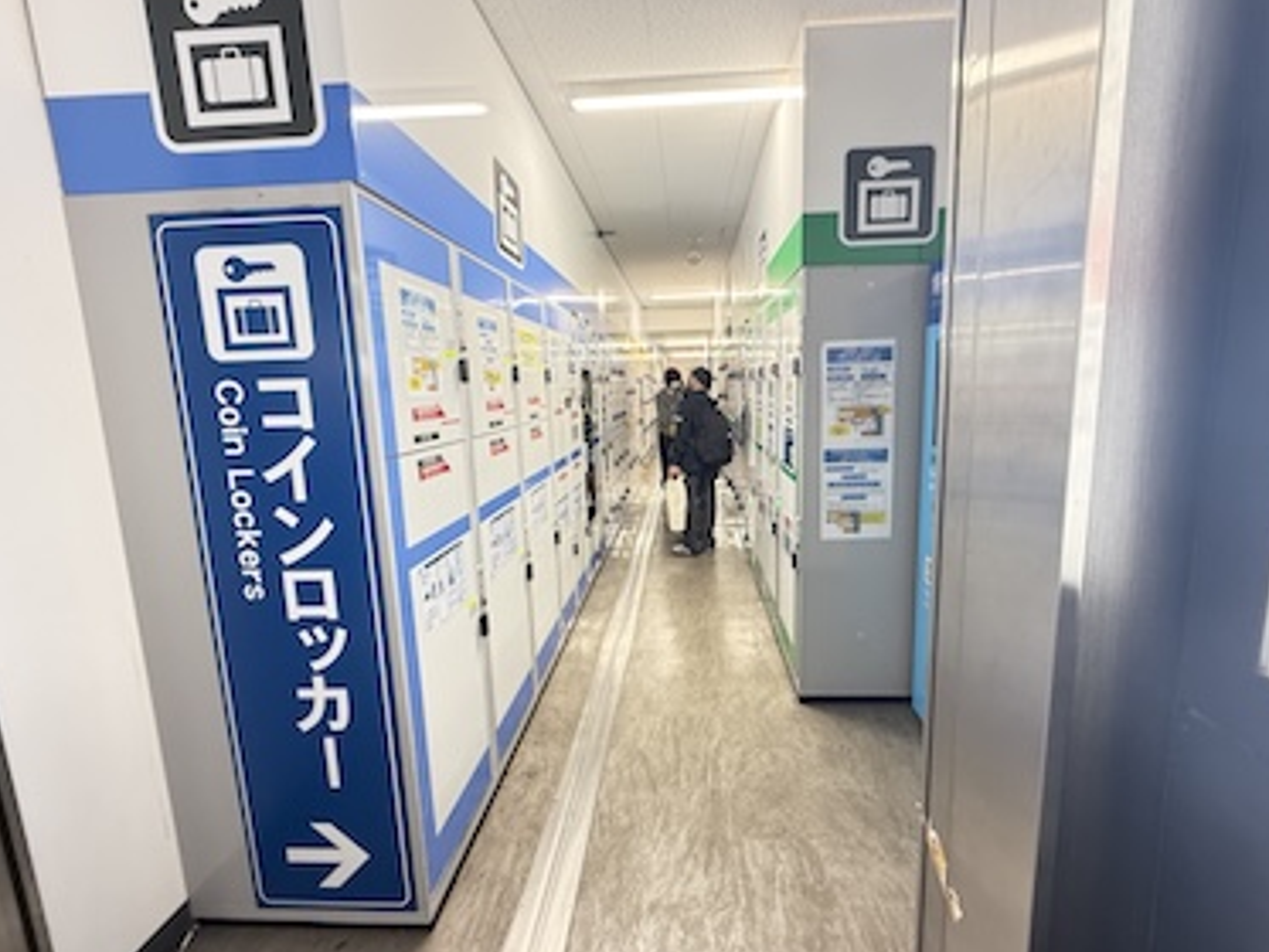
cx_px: 667
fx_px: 550
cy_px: 466
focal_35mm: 15
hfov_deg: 98.1
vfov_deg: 81.8
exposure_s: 1/60
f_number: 2.2
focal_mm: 2.22
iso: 500
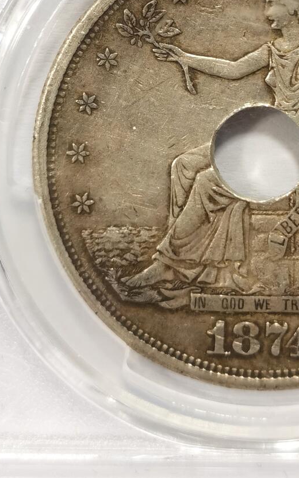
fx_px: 1617
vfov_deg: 16.5
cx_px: 261
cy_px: 15
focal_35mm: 124
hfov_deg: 10.5
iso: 160
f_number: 16
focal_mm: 5.56
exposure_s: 1/100
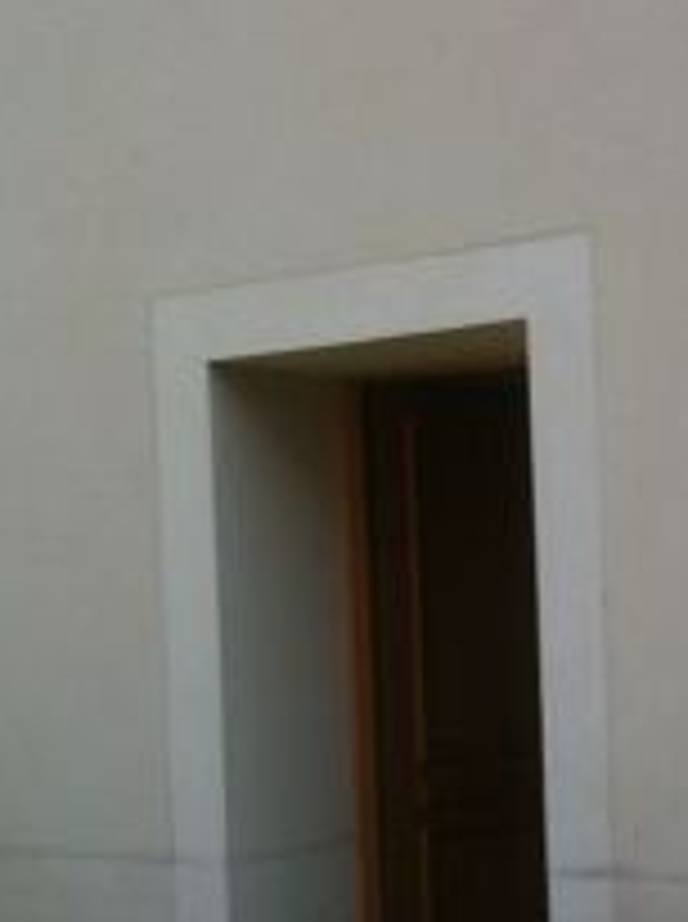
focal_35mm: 73
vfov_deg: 26.4
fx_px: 1941
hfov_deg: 19.8
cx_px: 571
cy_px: 668
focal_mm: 3.85
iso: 64
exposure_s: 1/403
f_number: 2.8
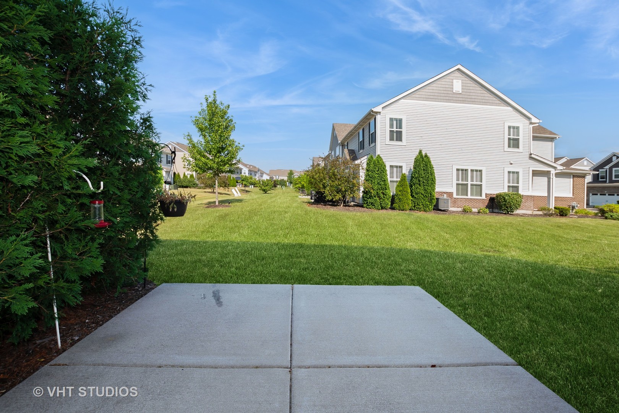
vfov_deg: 77.3
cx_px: 310
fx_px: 258
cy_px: 206
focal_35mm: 15
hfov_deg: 100.4
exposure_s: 1/160
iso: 160
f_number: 7.1
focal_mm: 10
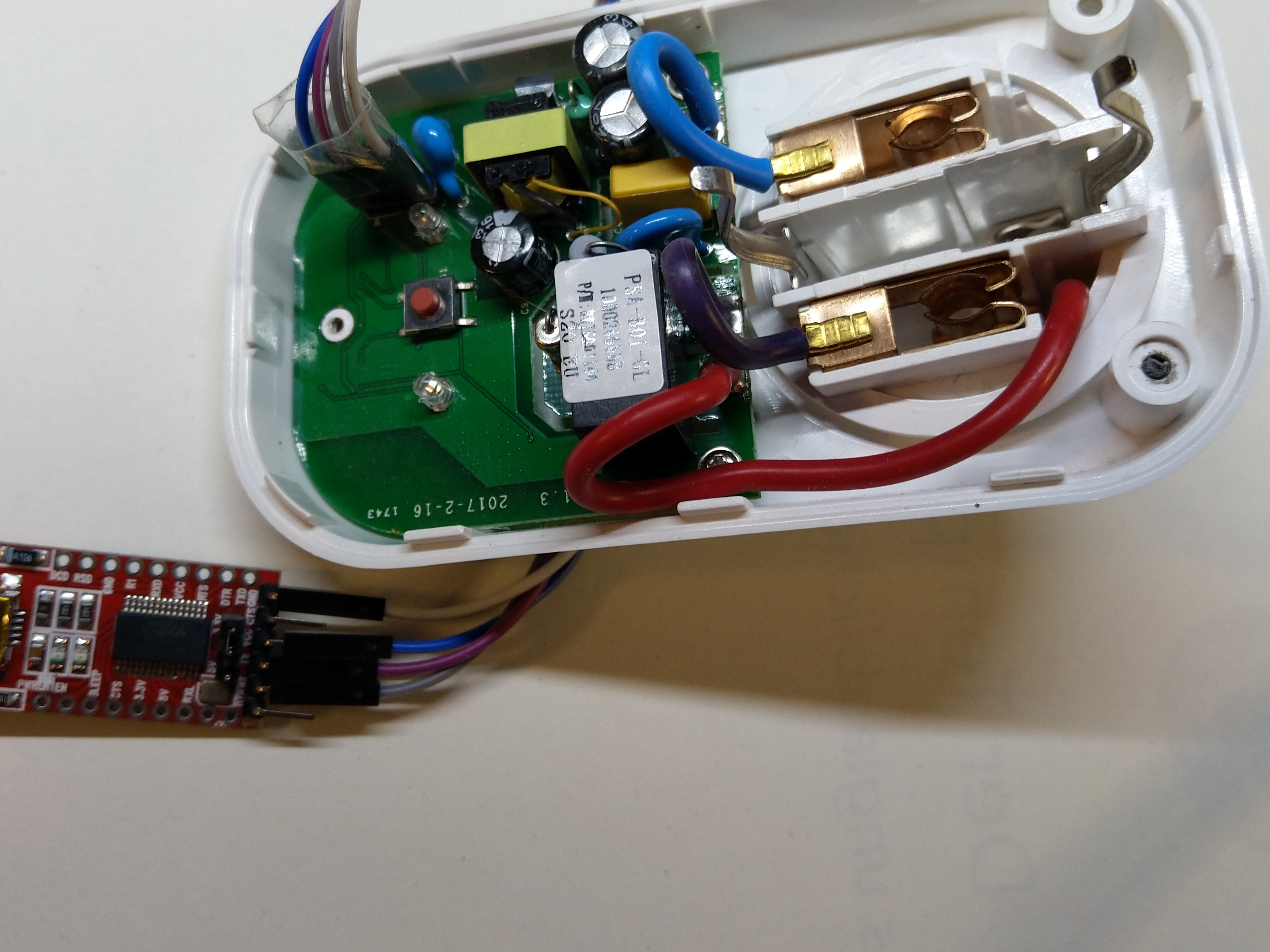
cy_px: 392
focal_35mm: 32
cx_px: 561
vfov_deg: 44.0
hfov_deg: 56.7
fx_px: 1174
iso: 100
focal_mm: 4.28
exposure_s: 1/100
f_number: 1.75
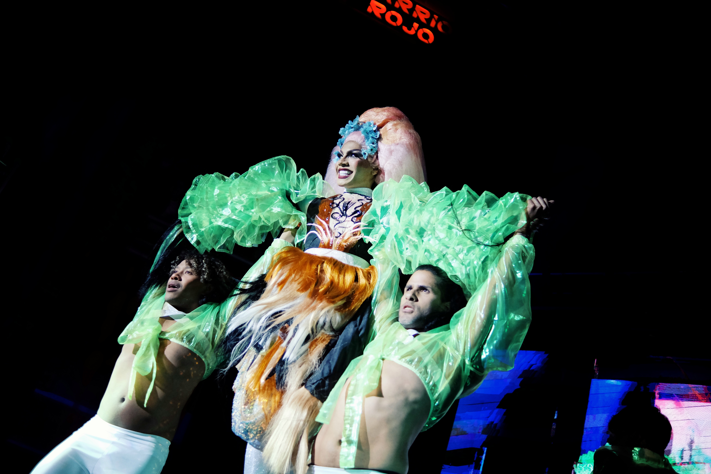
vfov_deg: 37.9
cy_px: 237
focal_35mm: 35
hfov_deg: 54.4
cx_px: 356
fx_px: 691
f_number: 1.6
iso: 2000
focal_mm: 23
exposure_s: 1/500
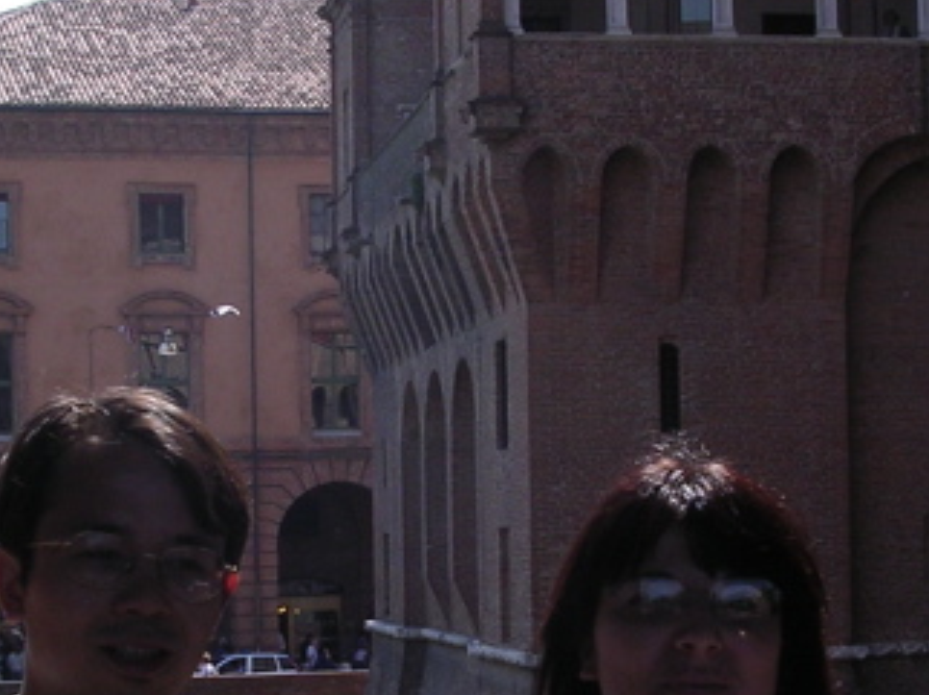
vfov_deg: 14.4
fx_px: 2735
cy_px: 499
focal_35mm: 102
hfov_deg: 19.3
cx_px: 404
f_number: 5.8
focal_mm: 6.2
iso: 100
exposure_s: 1/191
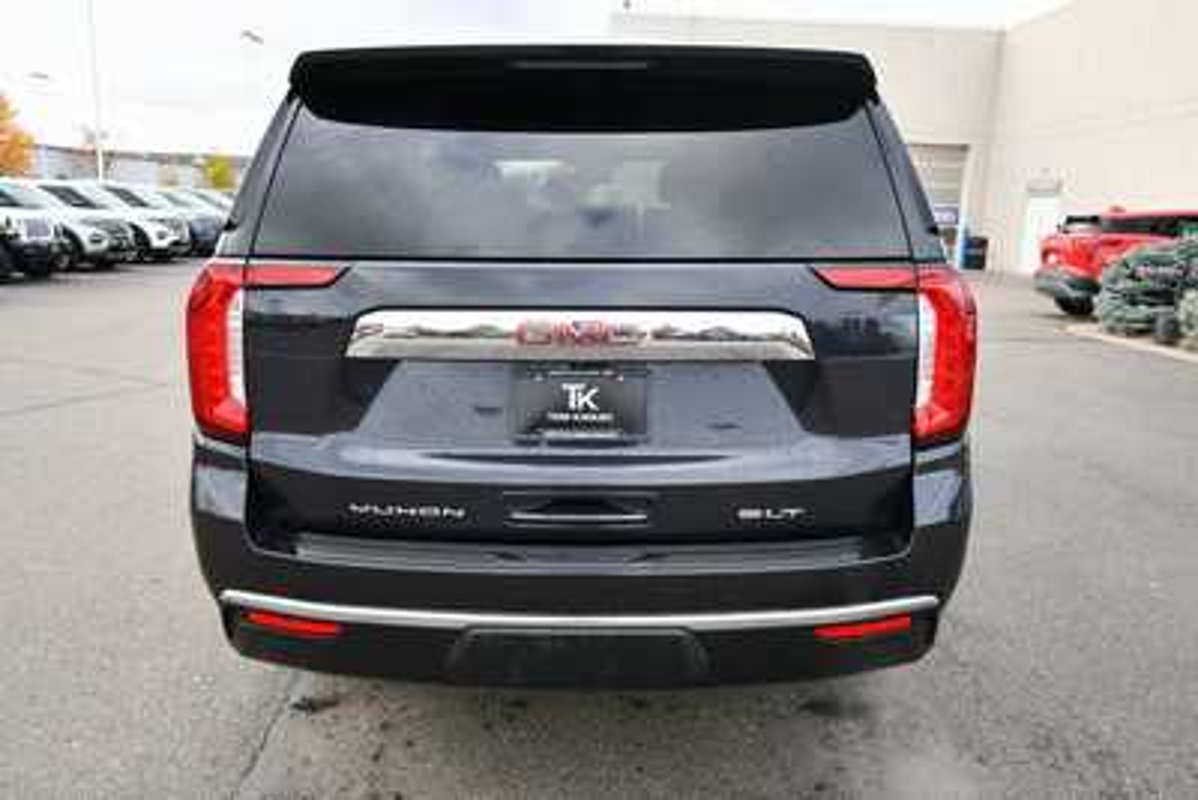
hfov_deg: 61.9
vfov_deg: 43.6
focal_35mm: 30
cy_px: 400
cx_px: 599
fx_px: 999
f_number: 5.6
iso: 400
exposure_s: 1/250
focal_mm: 20
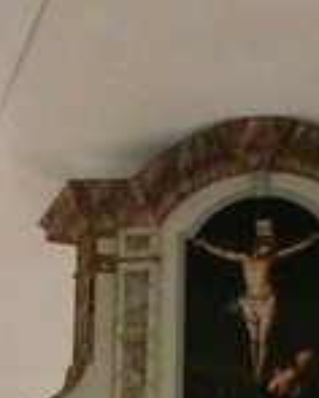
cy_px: 948
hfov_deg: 8.9
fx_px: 2049
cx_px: 238
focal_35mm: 174
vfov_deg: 9.8
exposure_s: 1/25
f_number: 2.8
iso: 800
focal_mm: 7.4
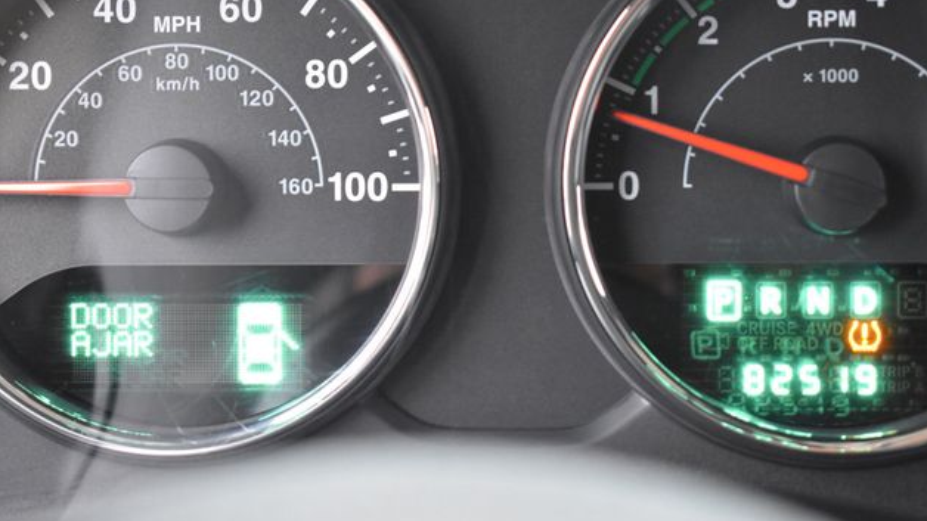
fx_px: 1966
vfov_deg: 15.1
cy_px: 230
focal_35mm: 80
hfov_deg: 26.5
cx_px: 471
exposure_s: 1/5
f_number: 5.6
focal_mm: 50
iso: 3200
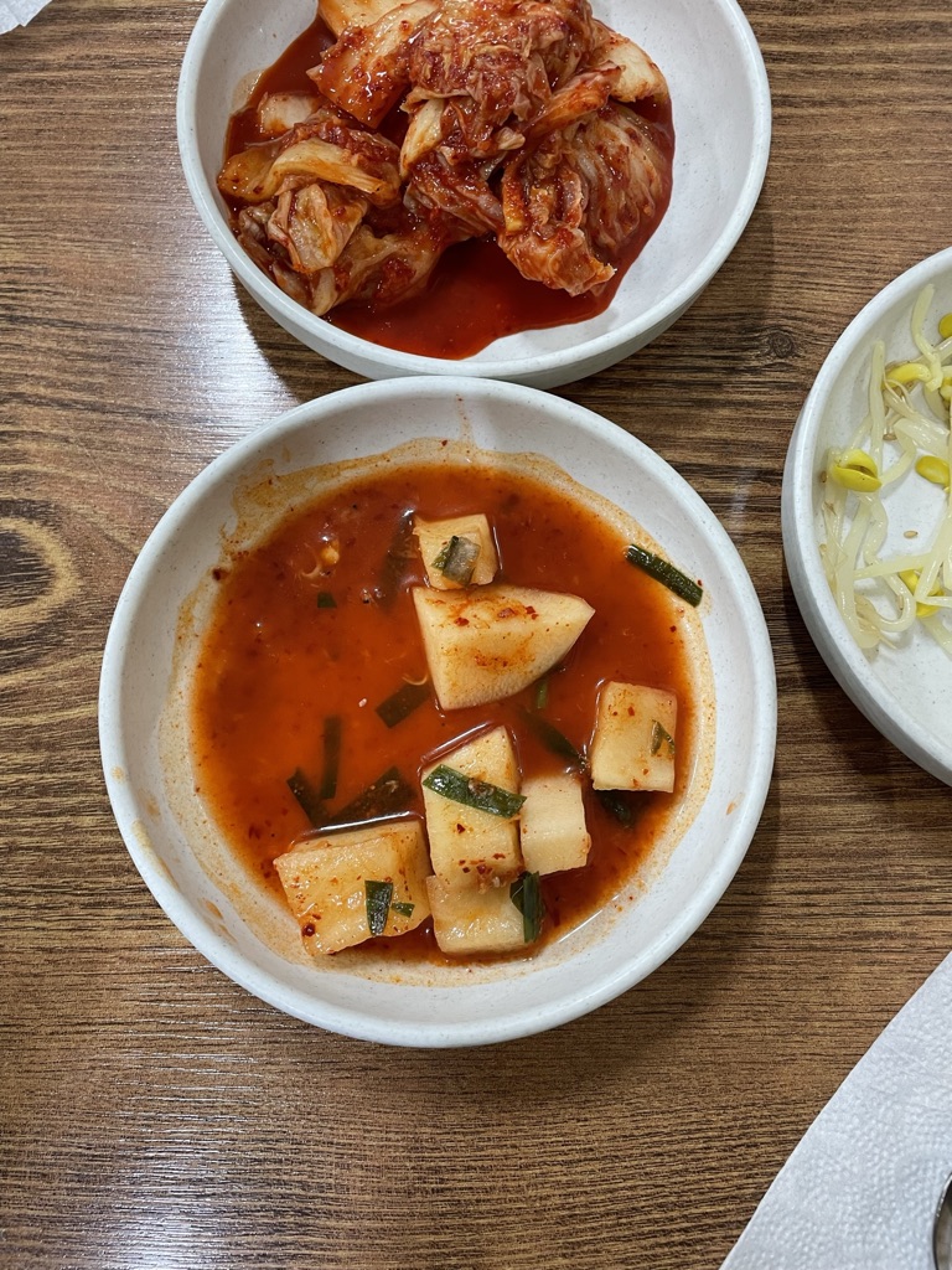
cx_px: 476
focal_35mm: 26
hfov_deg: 53.1
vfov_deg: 67.3
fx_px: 953
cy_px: 635
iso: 200
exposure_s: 1/60
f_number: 1.6
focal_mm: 4.2
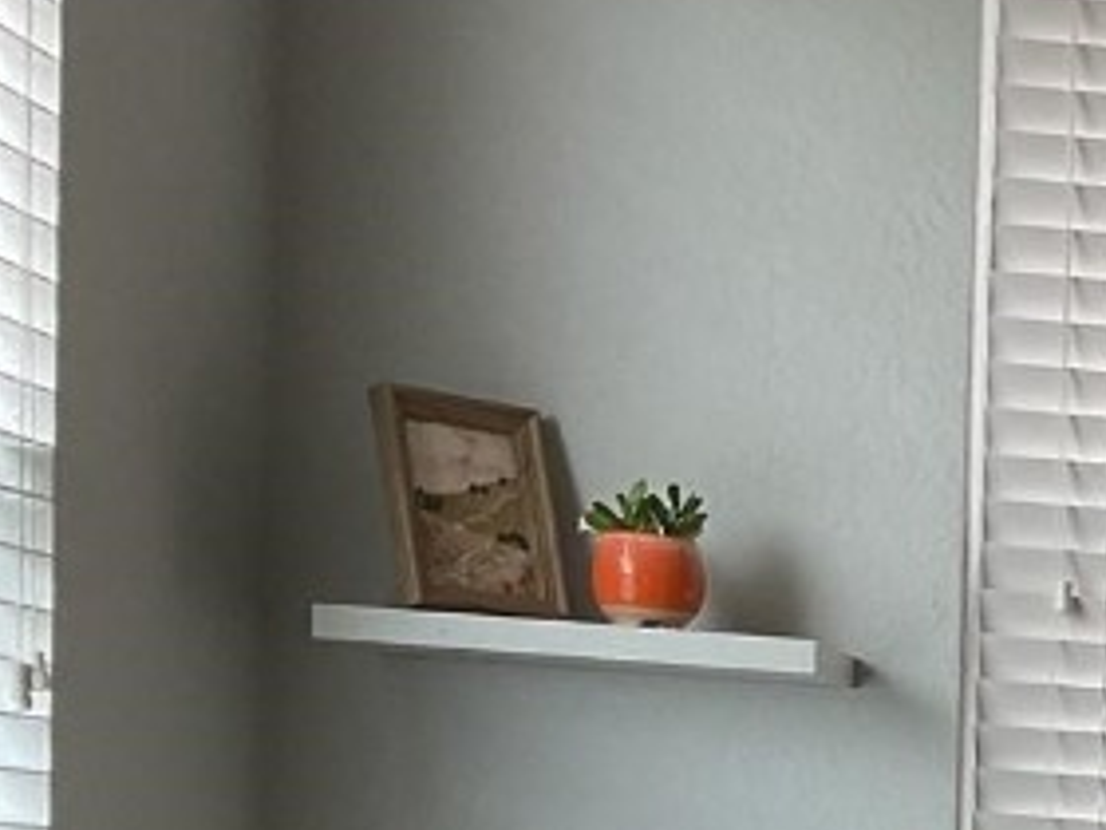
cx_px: 1912
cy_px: 1269
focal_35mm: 106
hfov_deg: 16.1
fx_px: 3387
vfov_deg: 13.1
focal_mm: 3
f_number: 1.8
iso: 40
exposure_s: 1/60
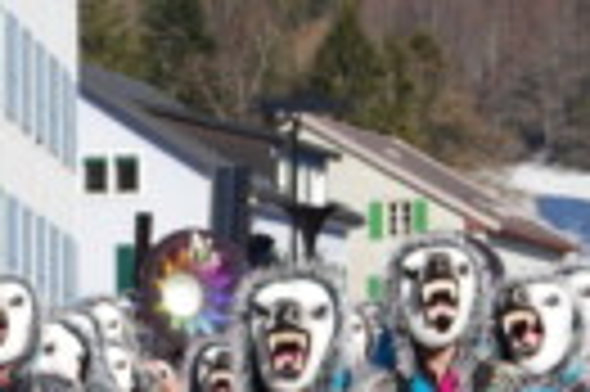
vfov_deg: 3.5
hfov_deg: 5.3
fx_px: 6384
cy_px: 385
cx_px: -189
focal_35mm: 390
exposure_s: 1/250
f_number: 11
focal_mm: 68
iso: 200
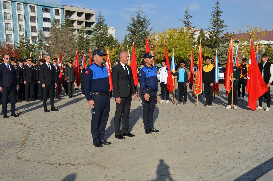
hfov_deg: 43.7
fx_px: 340
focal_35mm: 45
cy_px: 90
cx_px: 136
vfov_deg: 29.7
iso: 100
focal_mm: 30
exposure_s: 1/320
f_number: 8
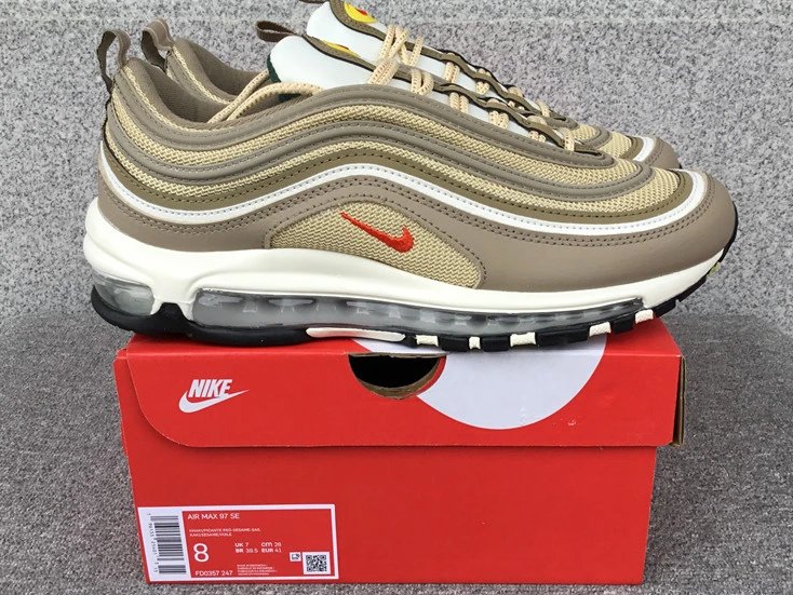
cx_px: 416
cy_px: 295
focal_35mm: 38
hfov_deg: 48.9
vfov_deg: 37.7
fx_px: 871
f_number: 2.4
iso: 32
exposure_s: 1/100
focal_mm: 3.3
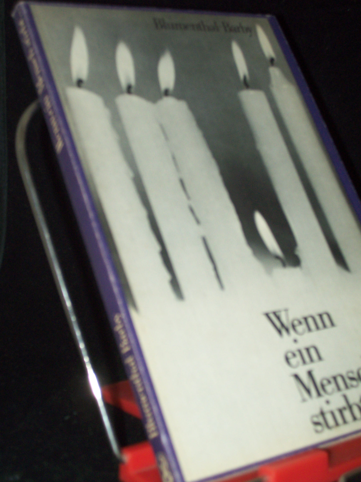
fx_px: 918
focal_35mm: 66
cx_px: 180
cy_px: 241
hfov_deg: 22.3
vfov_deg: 29.4
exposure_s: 1/80
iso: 160
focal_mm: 11
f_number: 3.6
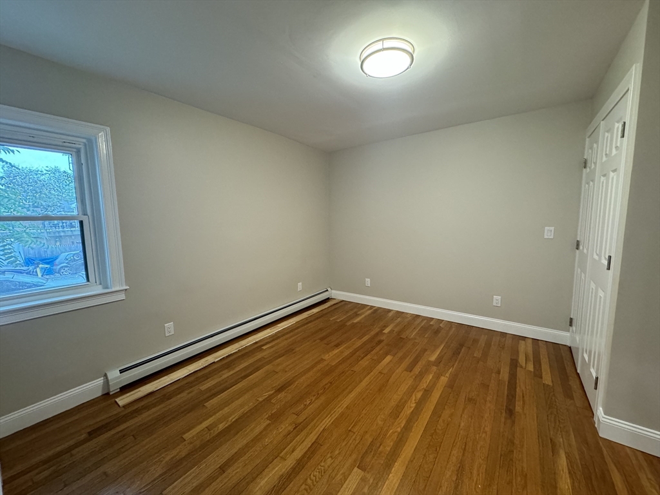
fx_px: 267
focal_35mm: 14
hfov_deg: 102.1
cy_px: 248
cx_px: 330
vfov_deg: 85.7
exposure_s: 1/60
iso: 320
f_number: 2.2
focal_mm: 2.22
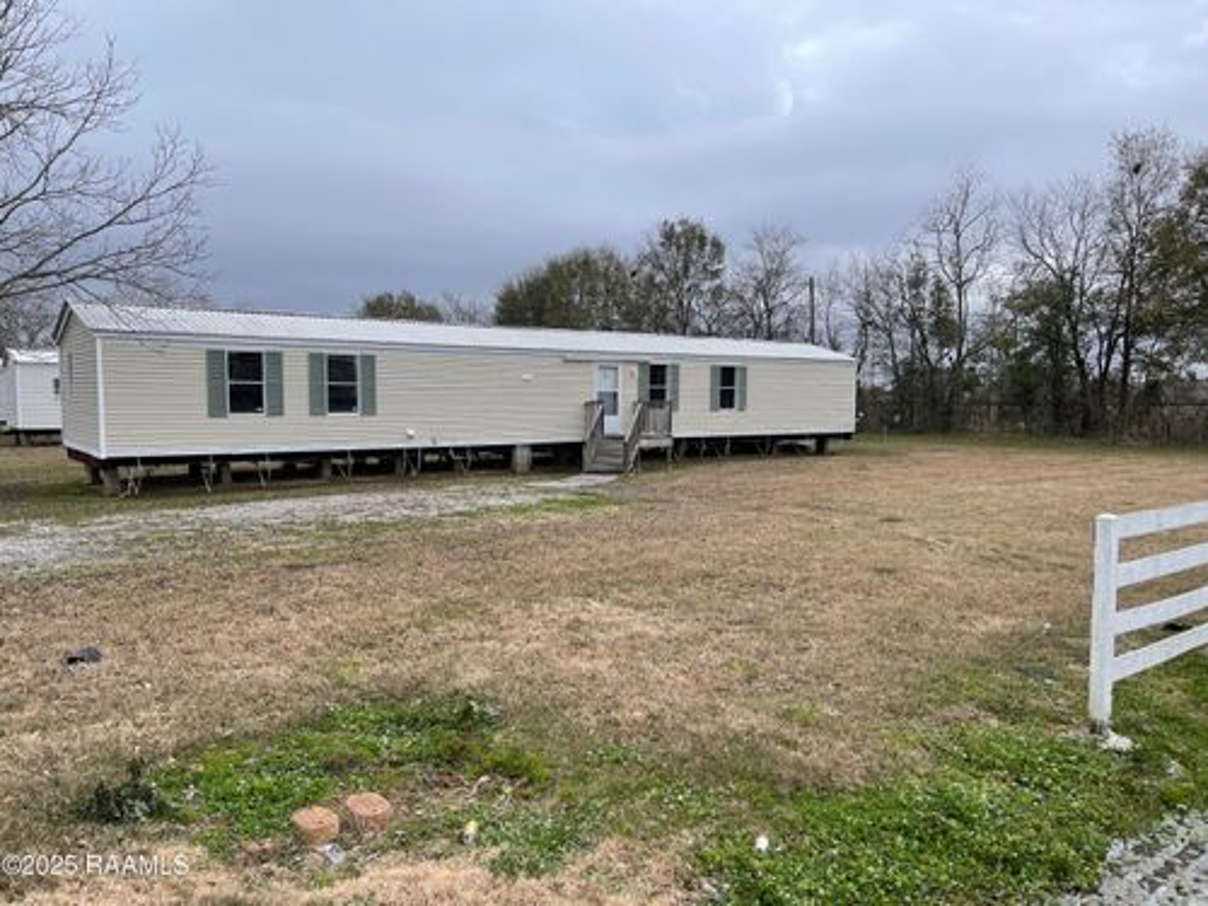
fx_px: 872
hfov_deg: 69.4
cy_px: 453
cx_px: 604
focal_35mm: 25
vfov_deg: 54.9
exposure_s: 1/2288
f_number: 1.6
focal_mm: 5.1
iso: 32
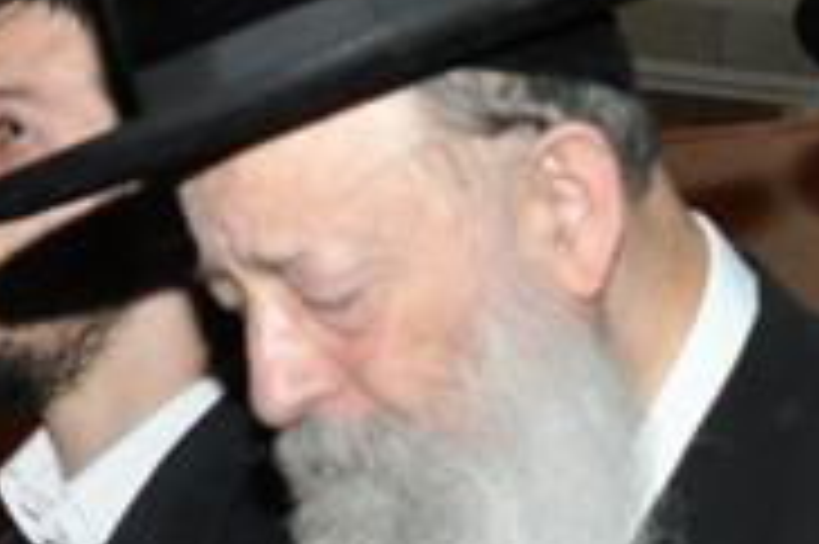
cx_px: 878
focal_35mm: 152
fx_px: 3455
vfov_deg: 9.0
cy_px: 378
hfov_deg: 13.3
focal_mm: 18
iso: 800
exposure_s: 1/60
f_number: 4
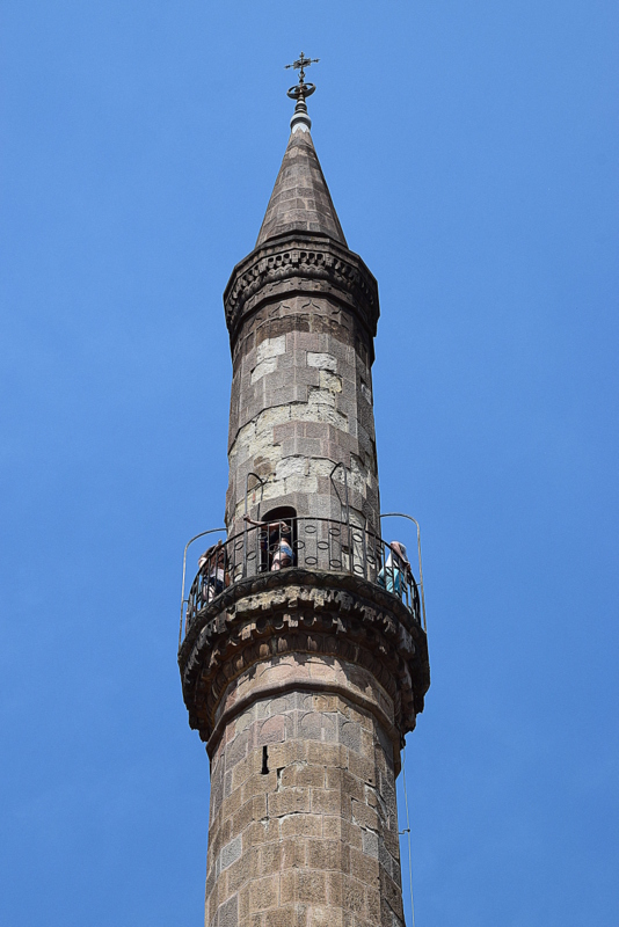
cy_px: 464
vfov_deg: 20.6
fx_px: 2551
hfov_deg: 13.8
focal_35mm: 99
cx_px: 310
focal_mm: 66
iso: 320
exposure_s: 1/500
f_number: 11
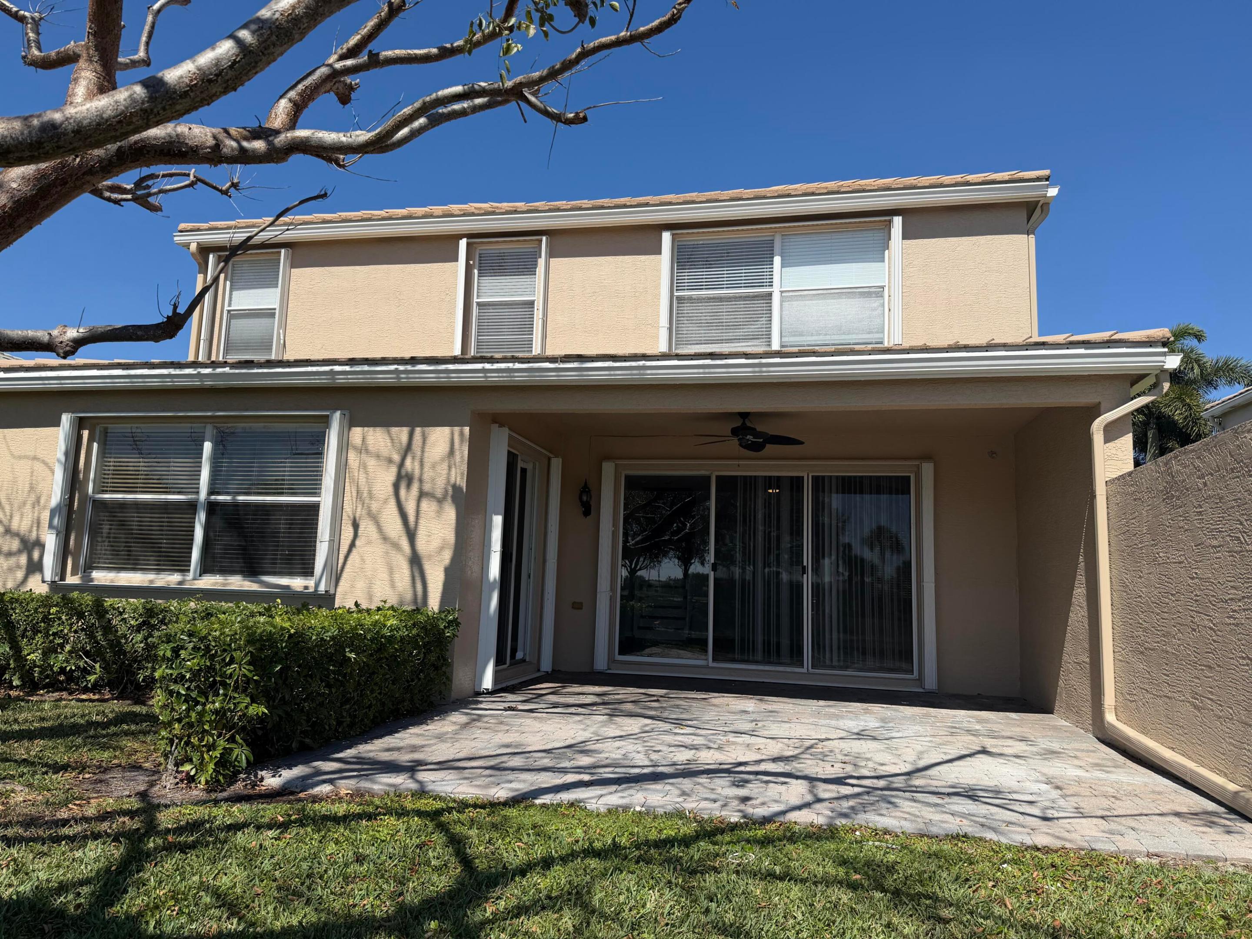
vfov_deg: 56.8
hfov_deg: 71.6
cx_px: 626
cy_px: 470
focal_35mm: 24
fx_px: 868
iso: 80
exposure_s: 1/5319
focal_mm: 6.76
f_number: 1.78
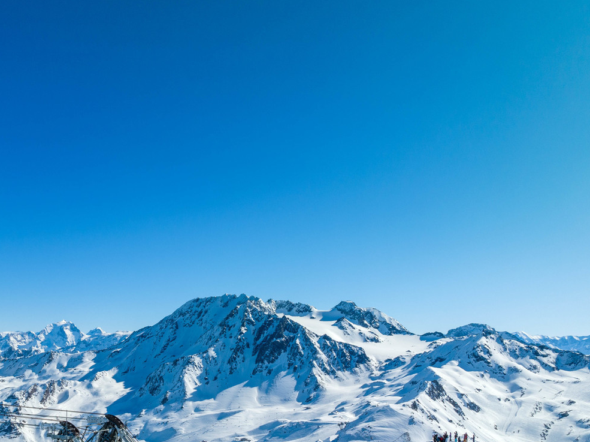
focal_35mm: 39
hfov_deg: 46.4
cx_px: 156
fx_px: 664
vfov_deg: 35.9
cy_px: 334
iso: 100
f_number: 11
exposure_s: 1/320
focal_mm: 12.3
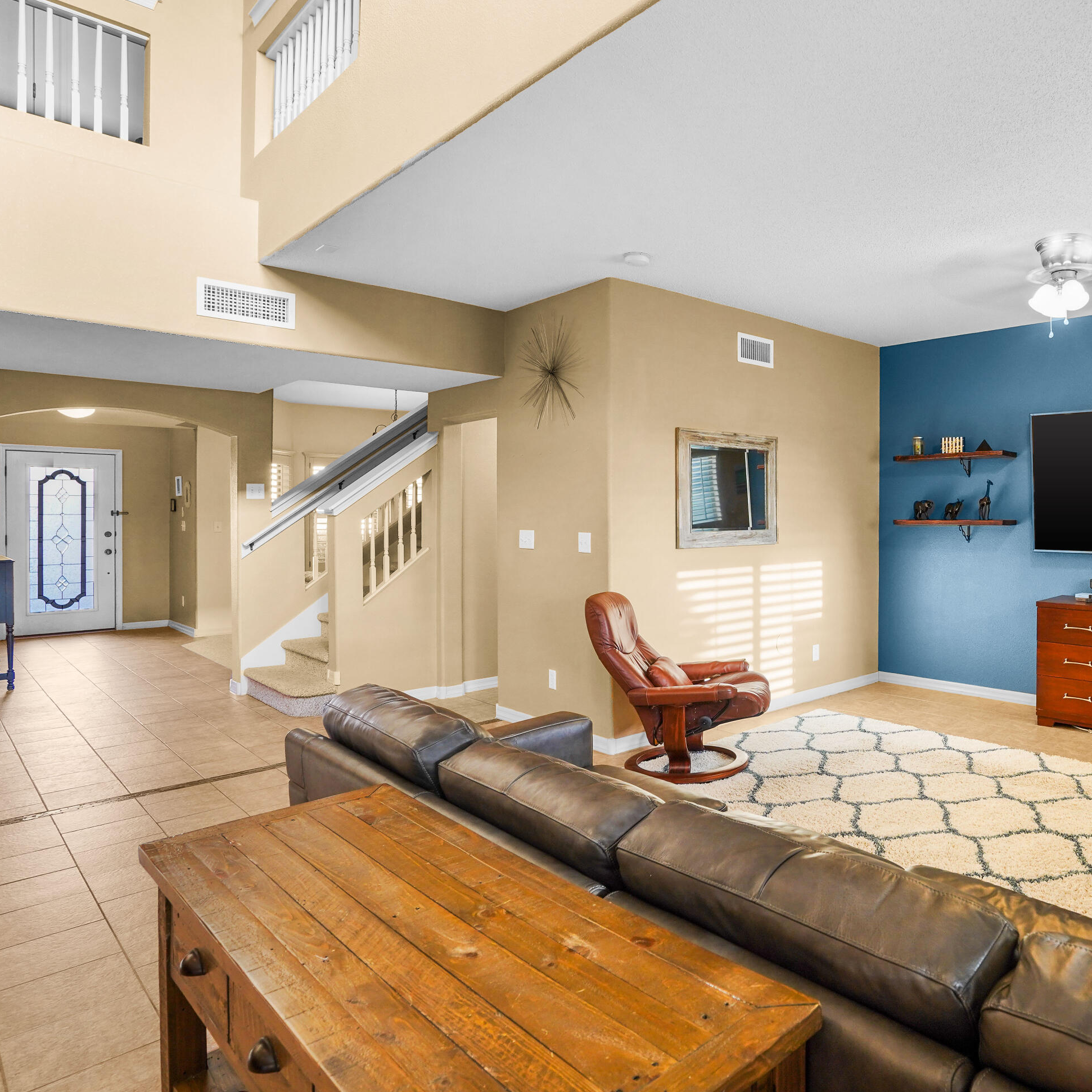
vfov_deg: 72.1
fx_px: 749
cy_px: 530
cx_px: 801
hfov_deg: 68.1
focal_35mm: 21
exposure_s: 1/10
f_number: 8
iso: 500
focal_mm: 16
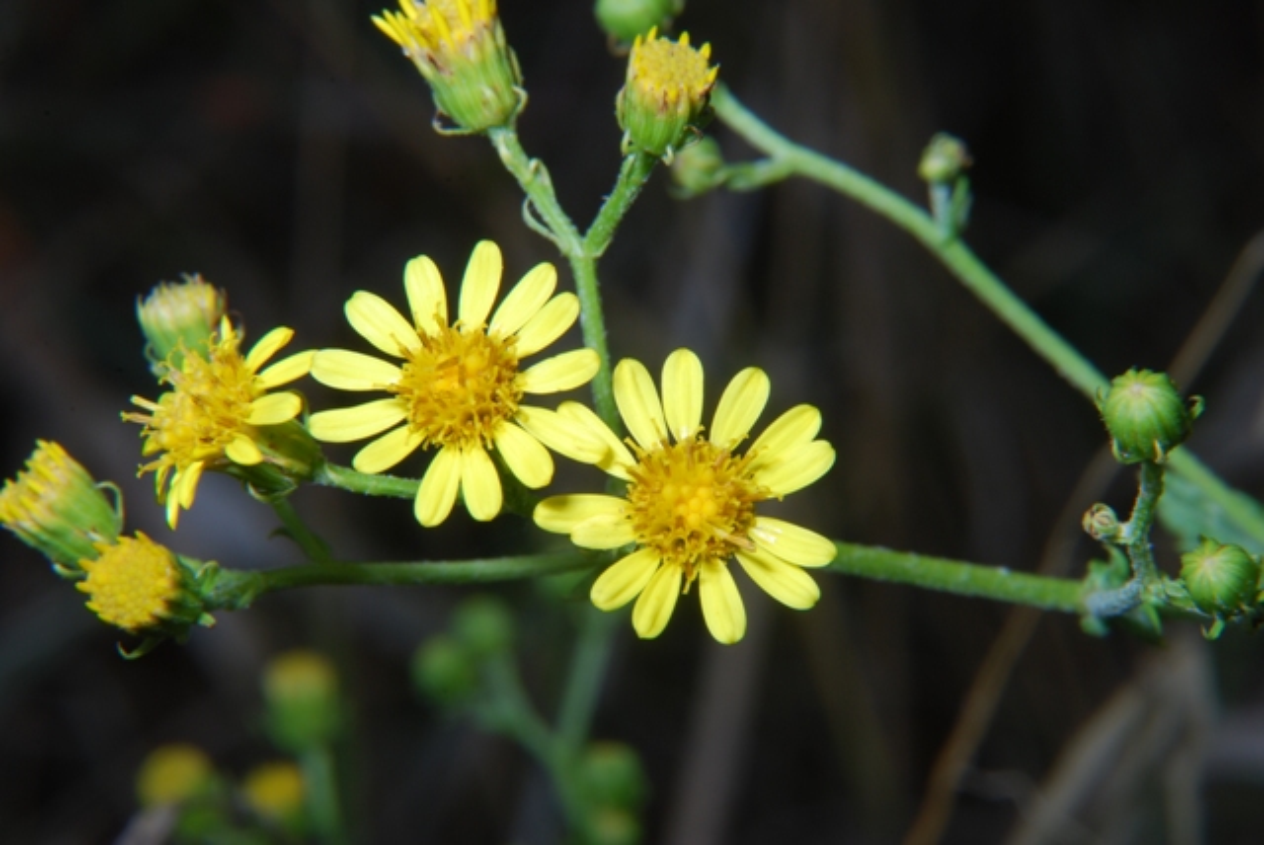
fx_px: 7116
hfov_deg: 10.2
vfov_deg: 6.8
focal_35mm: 202
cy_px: 422
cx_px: 632
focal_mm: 135
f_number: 22
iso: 100
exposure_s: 1/30
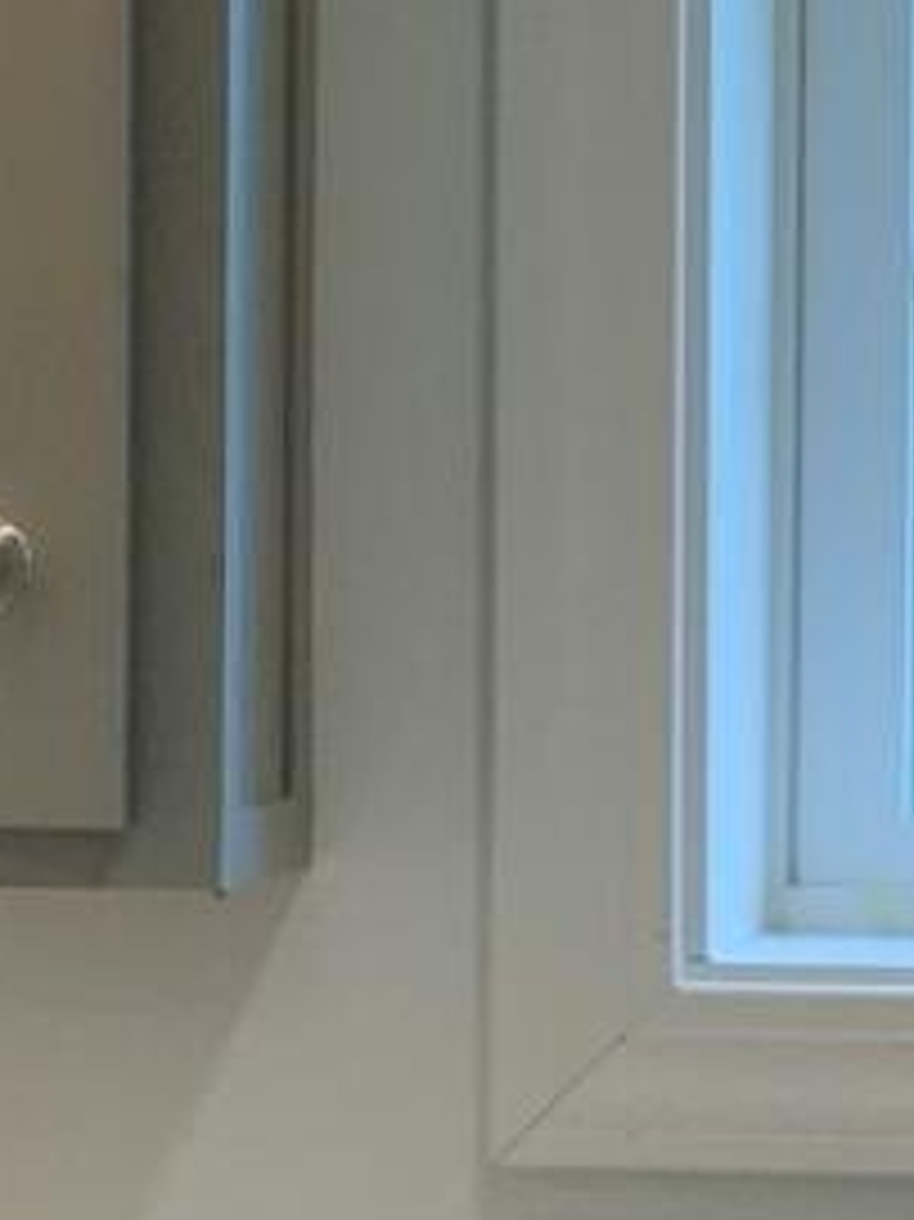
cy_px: 950
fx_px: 7540
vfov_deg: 9.2
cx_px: -32
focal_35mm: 214
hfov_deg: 6.9
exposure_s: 1/120
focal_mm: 3
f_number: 1.8
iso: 50
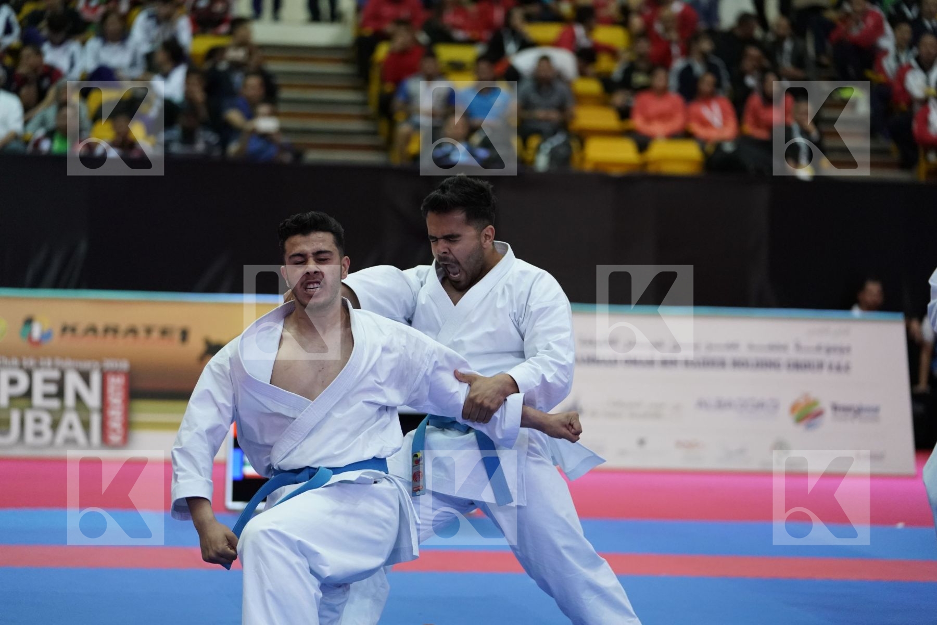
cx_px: 468
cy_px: 312
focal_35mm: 123
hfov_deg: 16.7
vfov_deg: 11.1
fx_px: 3201
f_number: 2.8
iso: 4000
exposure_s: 1/1000
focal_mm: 123
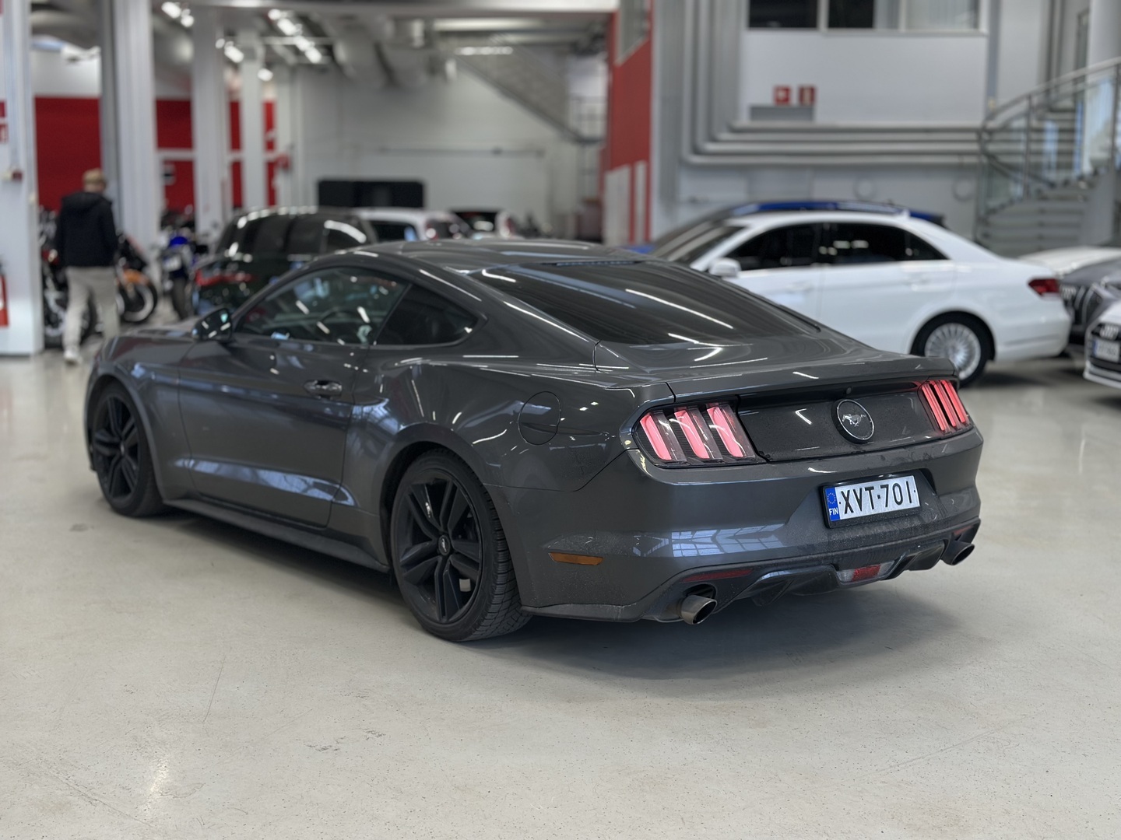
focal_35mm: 48
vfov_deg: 30.3
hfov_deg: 39.7
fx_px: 1554
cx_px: 560
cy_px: 420
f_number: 1.78
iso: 125
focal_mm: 6.86
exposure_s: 1/100
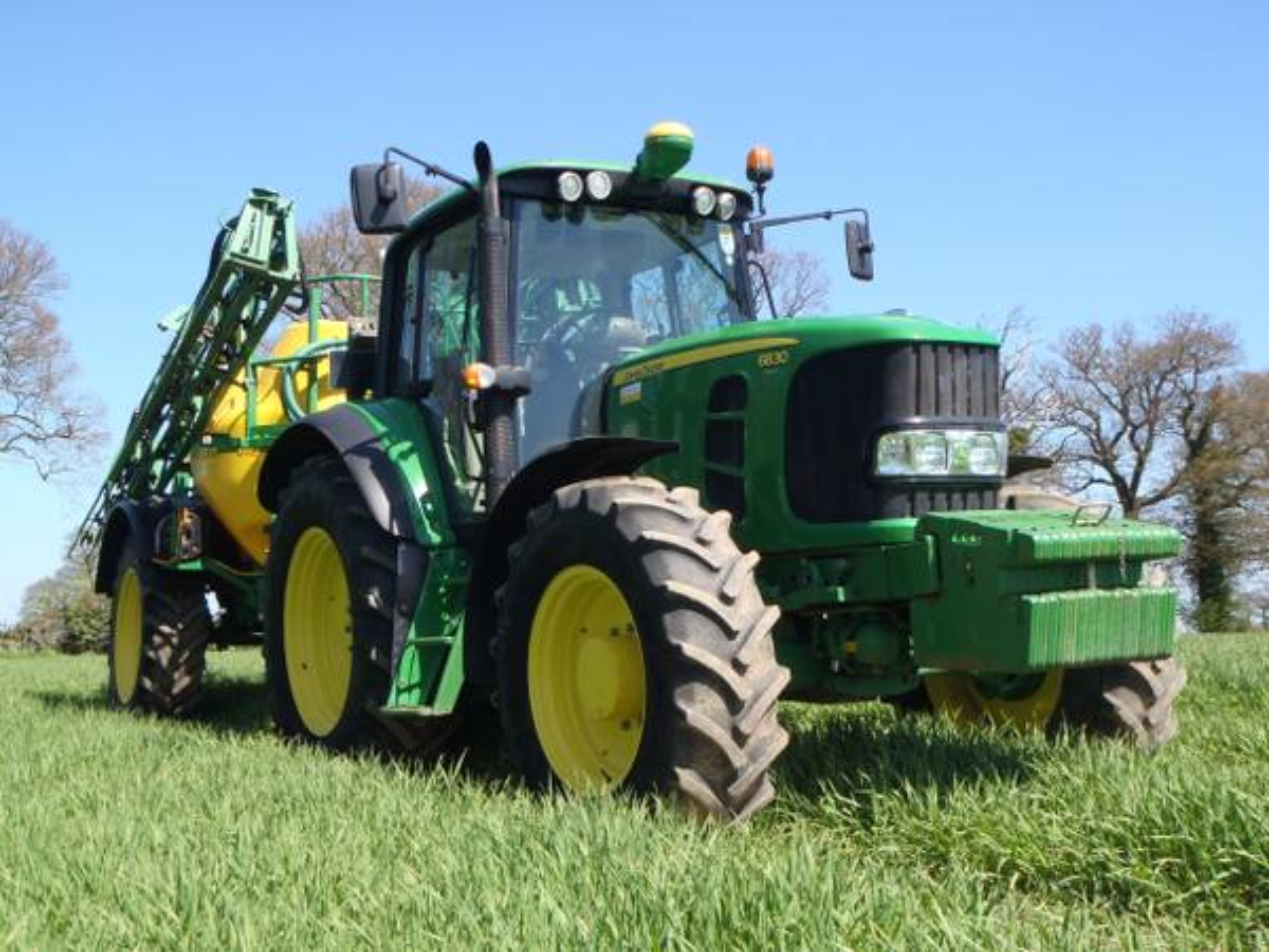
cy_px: 476
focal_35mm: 36
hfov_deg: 51.4
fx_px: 1320
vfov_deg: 39.7
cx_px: 634
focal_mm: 6.53
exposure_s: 1/200
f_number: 5
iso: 80
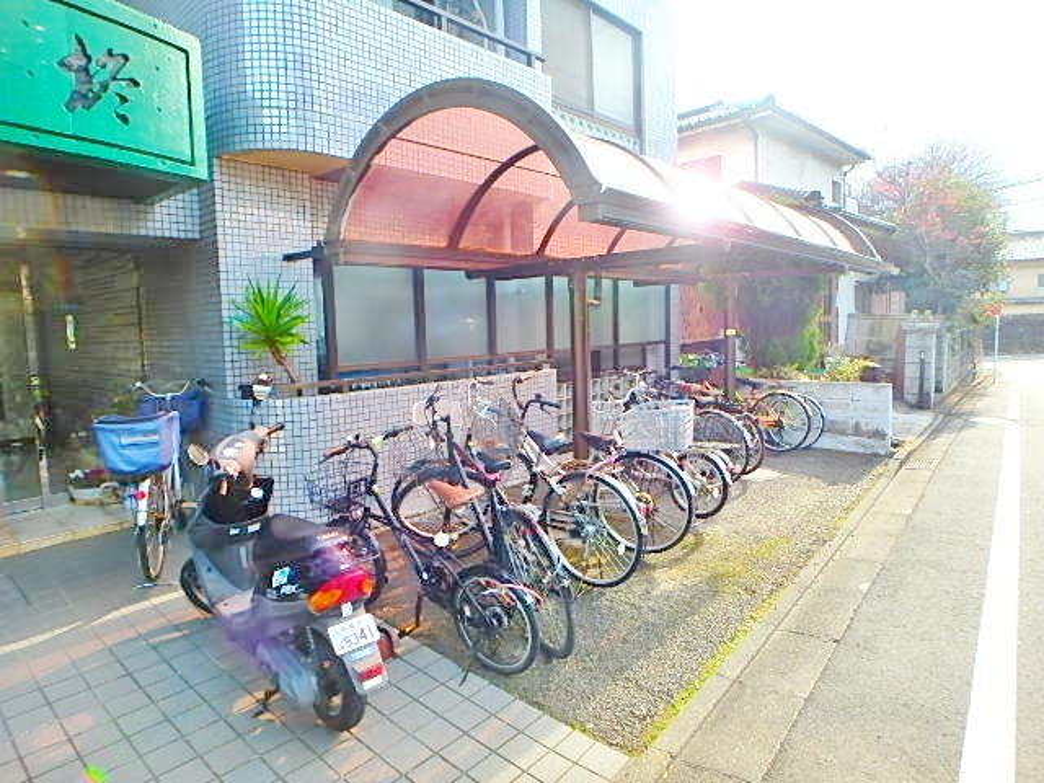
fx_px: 633
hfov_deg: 79.0
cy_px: 392
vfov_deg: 63.4
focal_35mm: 21
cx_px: 522
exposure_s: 1/200
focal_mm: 3.7
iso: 125
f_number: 3.5
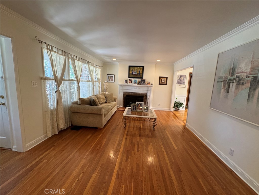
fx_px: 105
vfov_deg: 85.7
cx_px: 130
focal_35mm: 14
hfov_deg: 102.1
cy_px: 98
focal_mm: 2.22
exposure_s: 1/120
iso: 250
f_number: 2.2
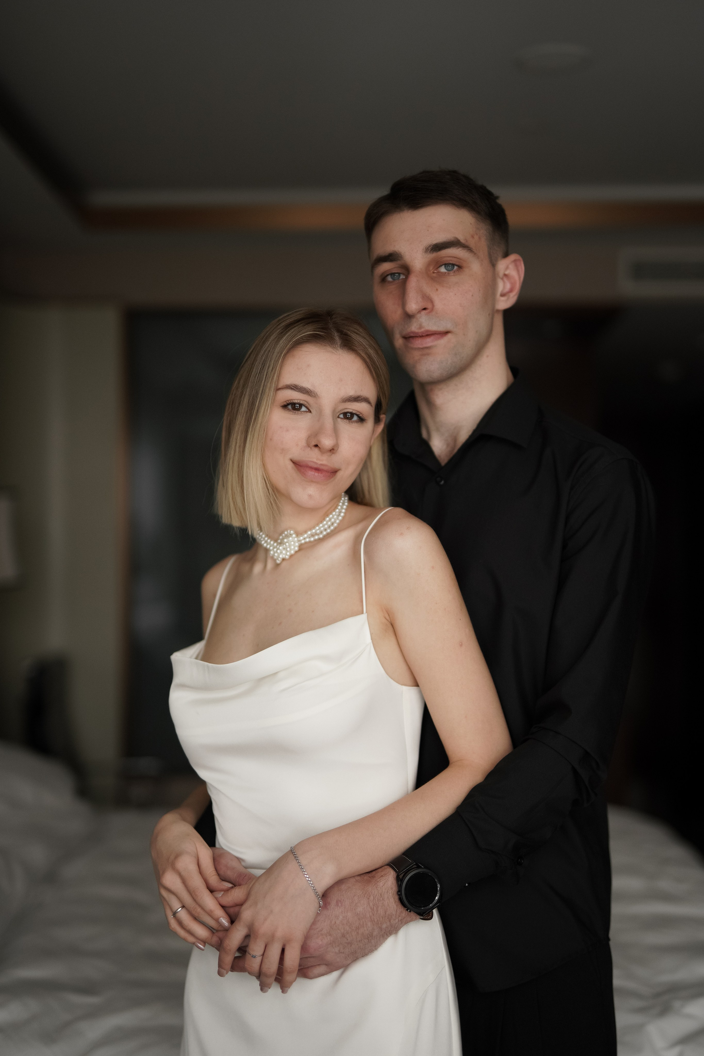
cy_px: 528
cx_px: 352
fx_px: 1467
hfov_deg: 27.0
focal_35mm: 50
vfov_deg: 39.6
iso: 640
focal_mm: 50
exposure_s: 1/1000
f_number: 1.4
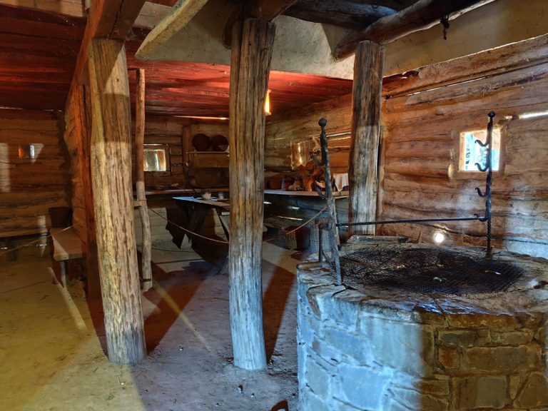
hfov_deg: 73.9
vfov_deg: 58.9
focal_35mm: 23
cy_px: 206
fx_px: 364
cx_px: 274
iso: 4000
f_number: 1.65
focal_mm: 6.19
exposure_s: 1/10
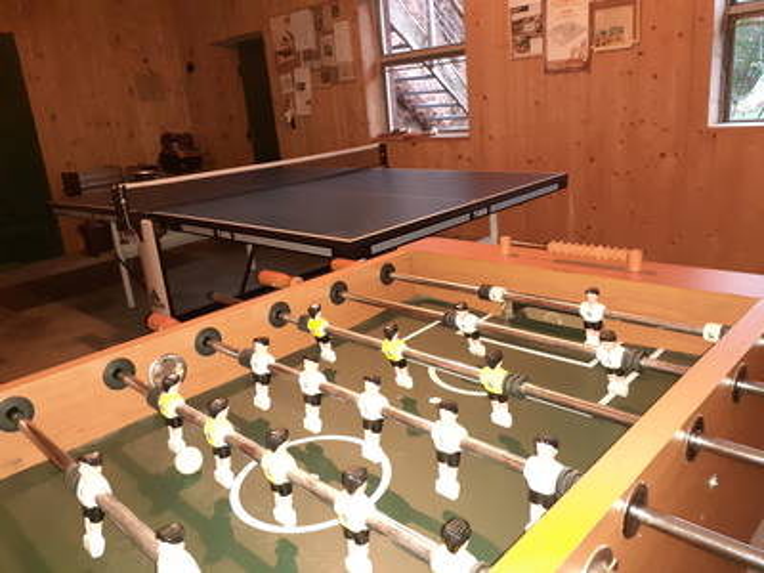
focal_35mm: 27
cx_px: 382
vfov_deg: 51.4
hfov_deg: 65.3
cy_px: 286
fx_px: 596
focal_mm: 3.6
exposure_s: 1/20
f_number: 1.9
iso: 800
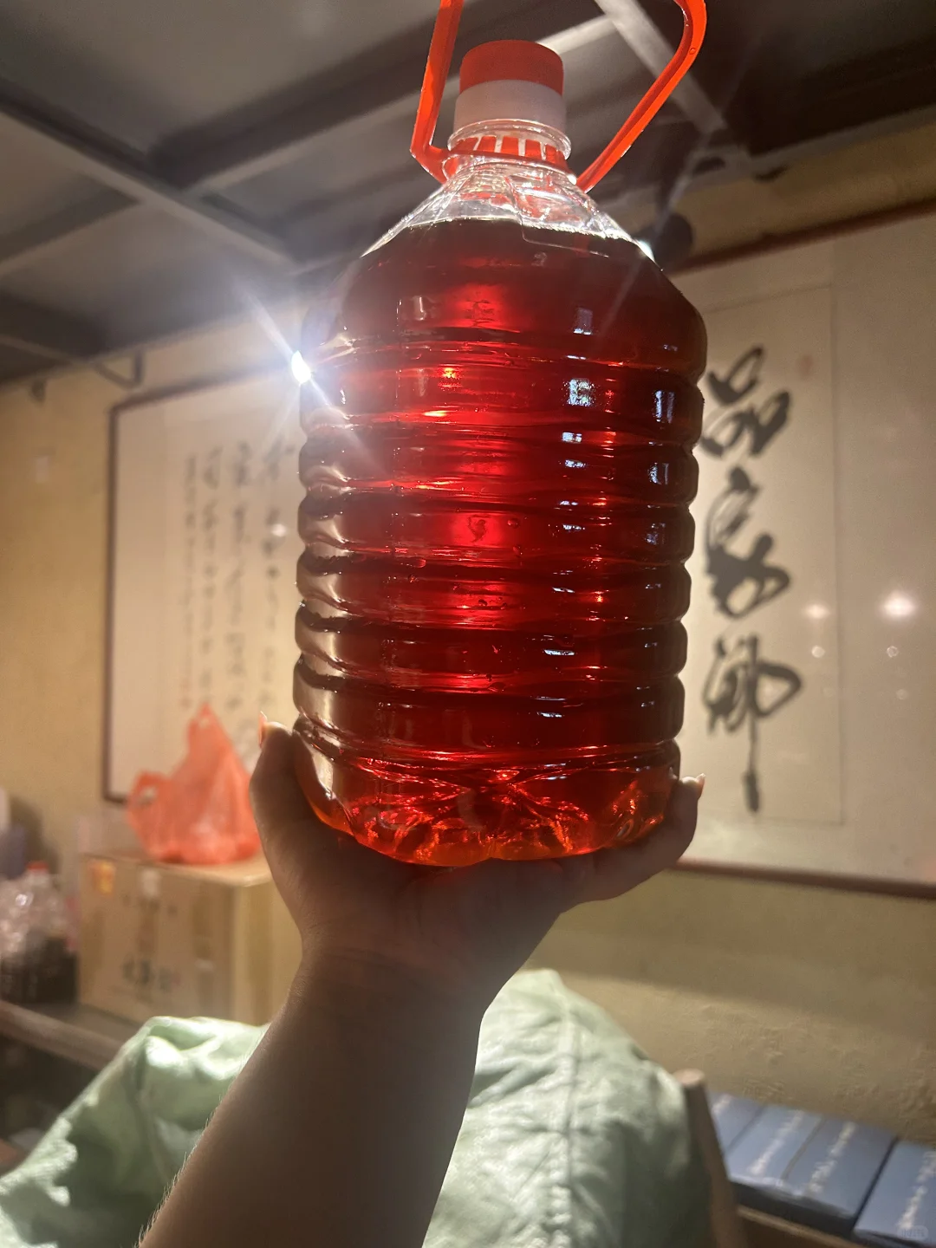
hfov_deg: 53.1
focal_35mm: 26
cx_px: 468
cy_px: 624
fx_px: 937
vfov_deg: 67.3
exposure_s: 1/50
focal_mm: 5.7
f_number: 1.5
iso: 125
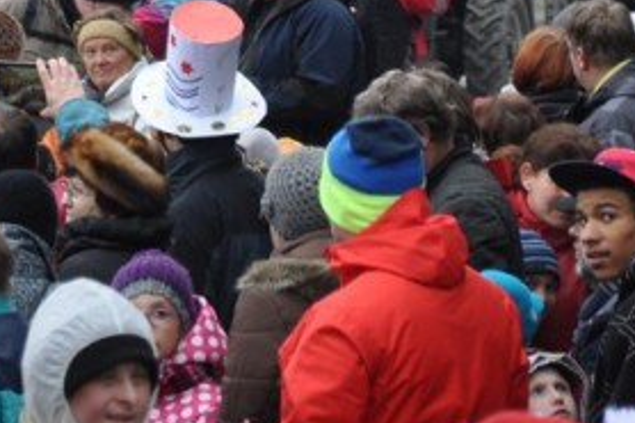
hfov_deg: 3.5
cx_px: -320
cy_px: -144
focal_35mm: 580
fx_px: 10221
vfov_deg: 2.4
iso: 400
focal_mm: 105
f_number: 5.6
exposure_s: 1/125
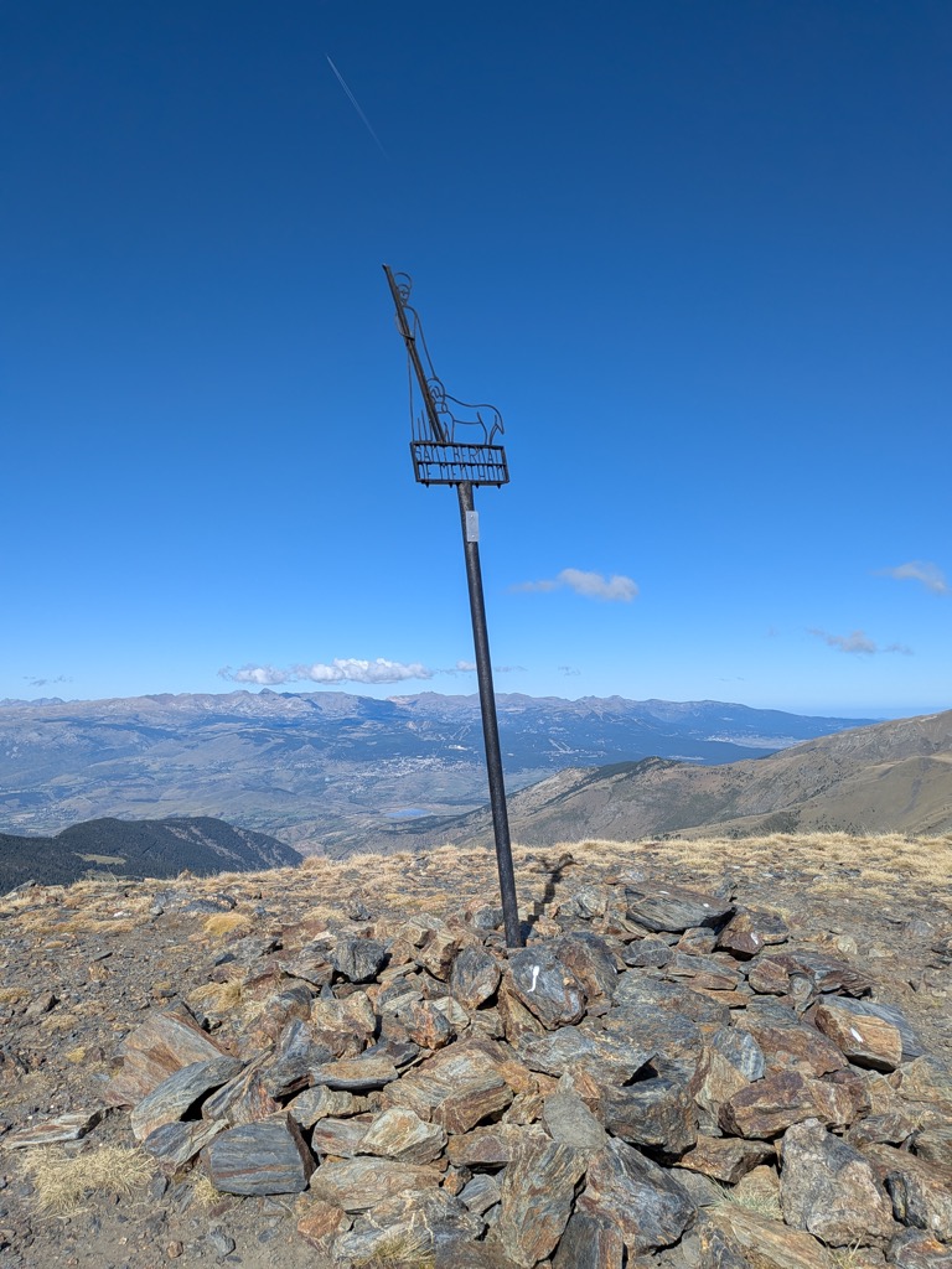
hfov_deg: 56.8
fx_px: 880
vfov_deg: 71.6
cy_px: 634
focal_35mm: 24
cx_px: 476
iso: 31
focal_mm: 4.53
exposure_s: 1/2304
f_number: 1.7
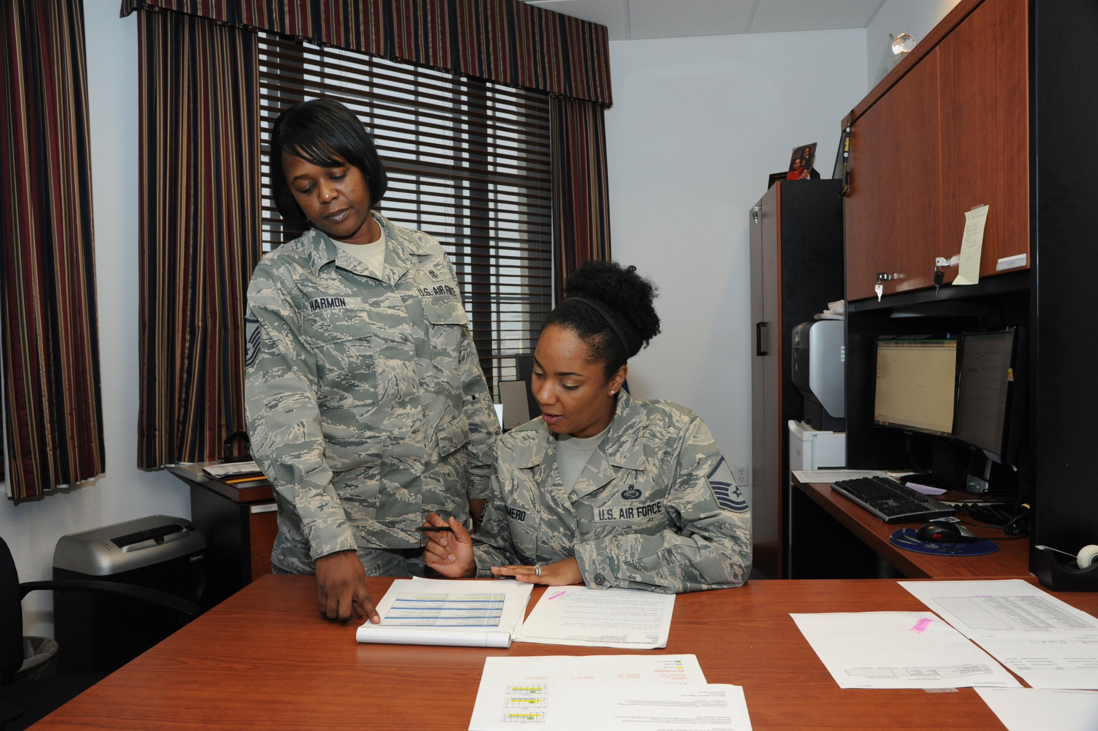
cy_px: 366
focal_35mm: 24
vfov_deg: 53.1
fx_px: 732
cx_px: 549
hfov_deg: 73.8
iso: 2000
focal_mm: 24
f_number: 9
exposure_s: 1/60
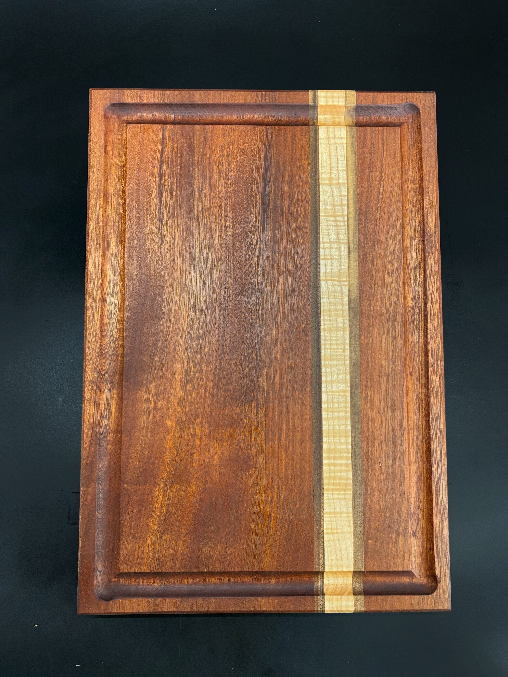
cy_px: 338
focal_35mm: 26
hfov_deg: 53.1
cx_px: 254
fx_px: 509
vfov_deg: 67.3
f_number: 1.8
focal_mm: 4.25
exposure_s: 1/60
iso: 160
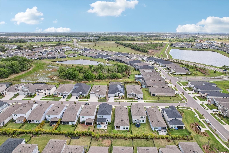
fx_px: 140
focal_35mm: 22
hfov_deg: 78.6
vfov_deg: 57.2
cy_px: 76
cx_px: 114
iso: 120
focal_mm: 8.4
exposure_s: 1/2000
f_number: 2.8
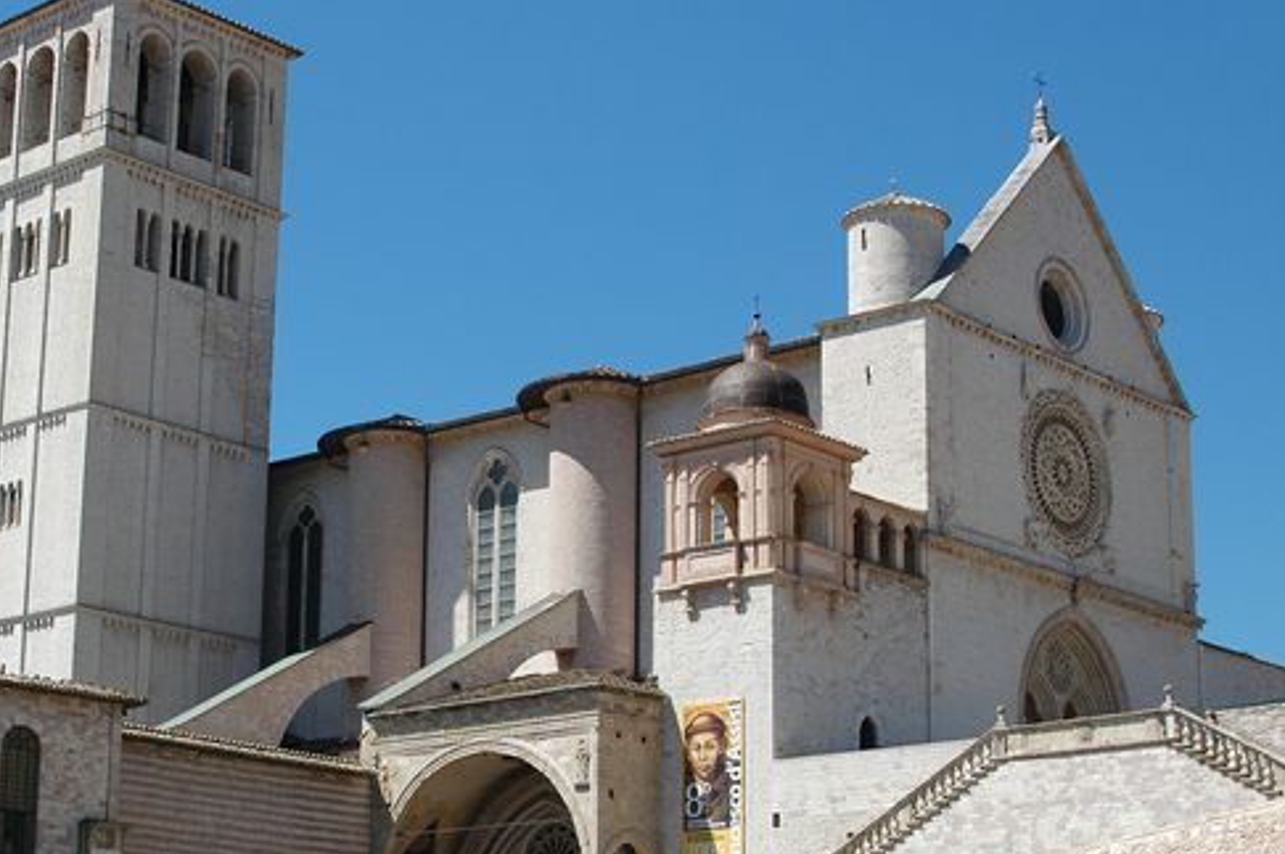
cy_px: 517
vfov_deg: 18.1
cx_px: 529
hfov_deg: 27.0
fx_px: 2674
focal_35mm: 75
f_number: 10
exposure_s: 1/400
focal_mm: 38
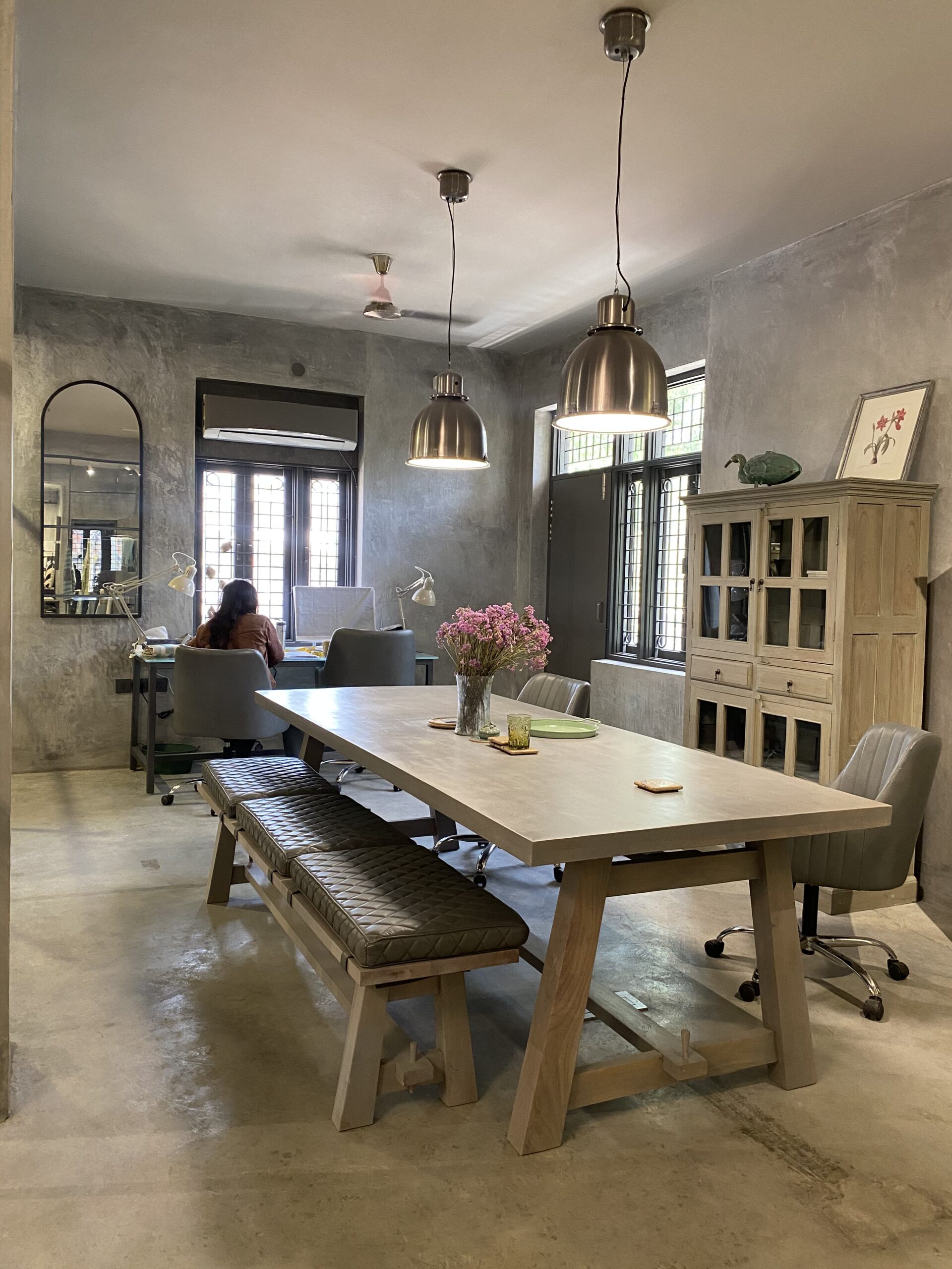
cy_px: 634
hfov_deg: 53.1
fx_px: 953
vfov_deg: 67.3
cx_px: 476
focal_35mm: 26
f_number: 1.8
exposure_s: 1/50
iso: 250
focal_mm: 4.25
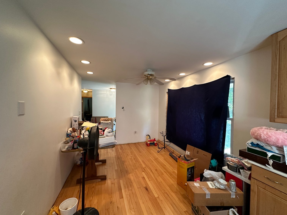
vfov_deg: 85.7
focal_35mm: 14
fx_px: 116
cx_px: 144
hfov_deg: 102.1
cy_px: 108
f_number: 2.2
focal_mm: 2.22
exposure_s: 1/60
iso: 200
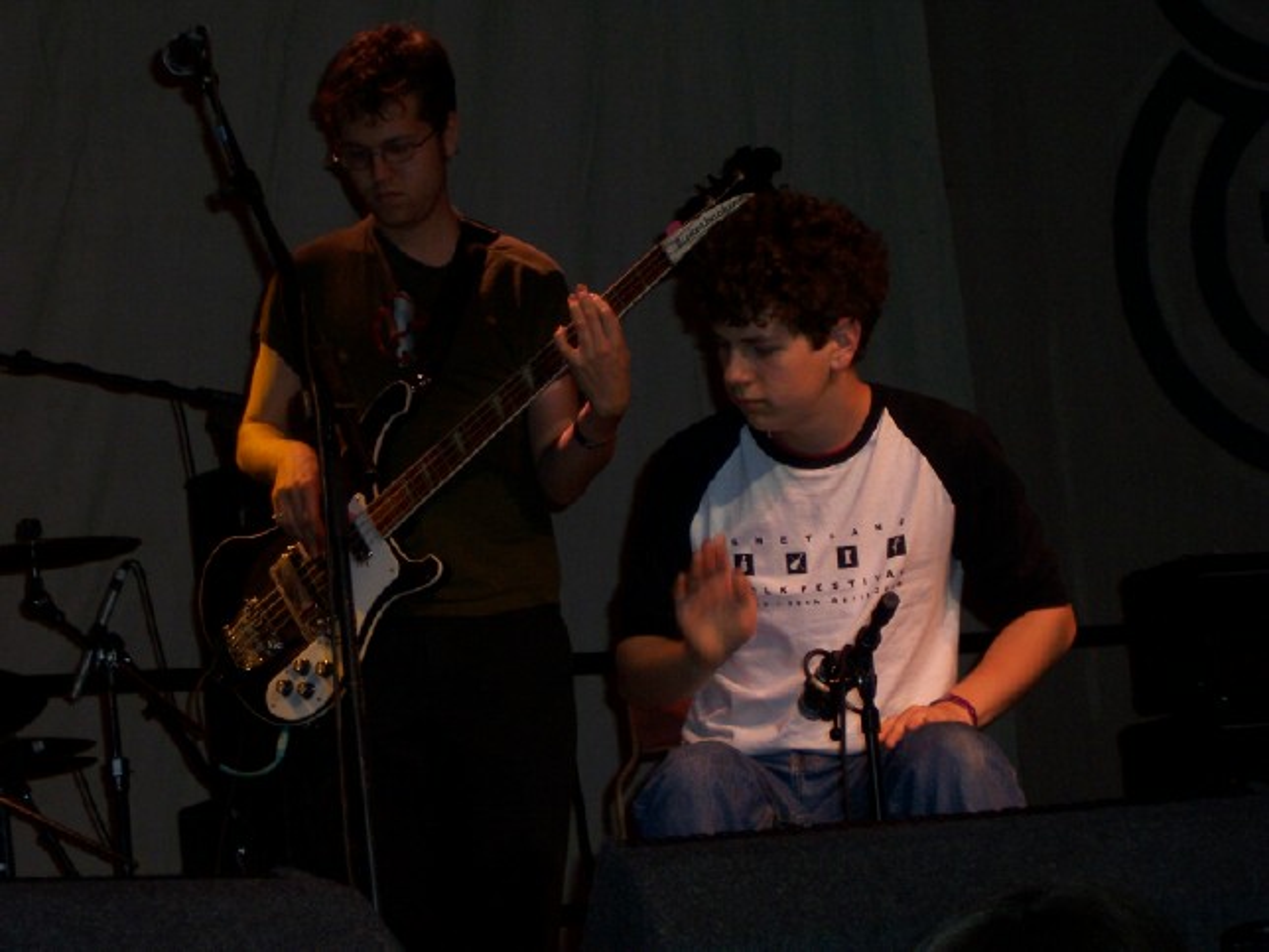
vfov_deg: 11.2
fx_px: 4839
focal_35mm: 132
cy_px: 476
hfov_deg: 14.9
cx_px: 634
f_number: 4.8
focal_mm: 22
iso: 140
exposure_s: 1/125
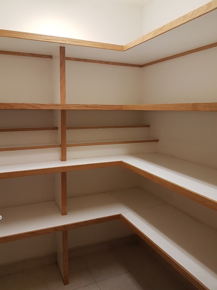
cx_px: 108
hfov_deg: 53.1
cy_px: 145
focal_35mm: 26
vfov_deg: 67.3
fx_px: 217
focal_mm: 4.2
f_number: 1.7
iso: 80
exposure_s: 1/60
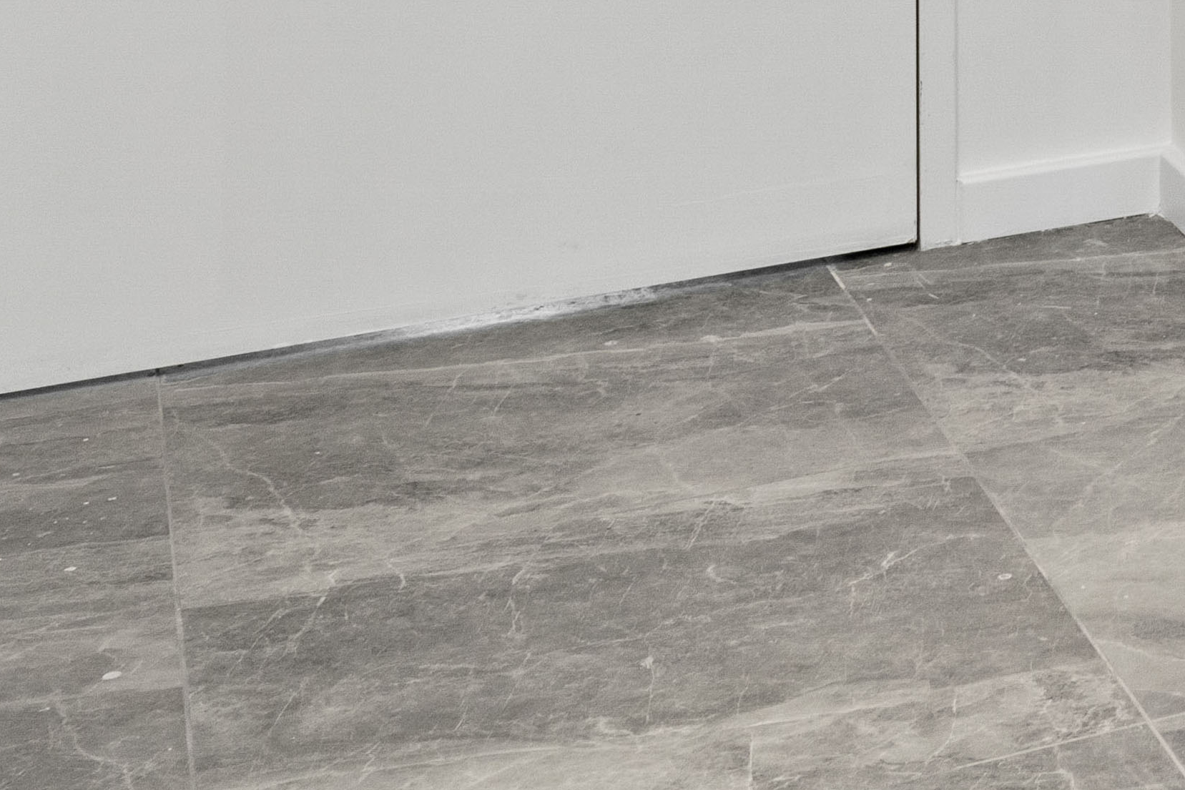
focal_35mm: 96
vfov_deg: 12.3
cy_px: -891
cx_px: 2050
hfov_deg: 17.7
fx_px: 3160
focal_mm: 20
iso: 500
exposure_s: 1/6
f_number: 9
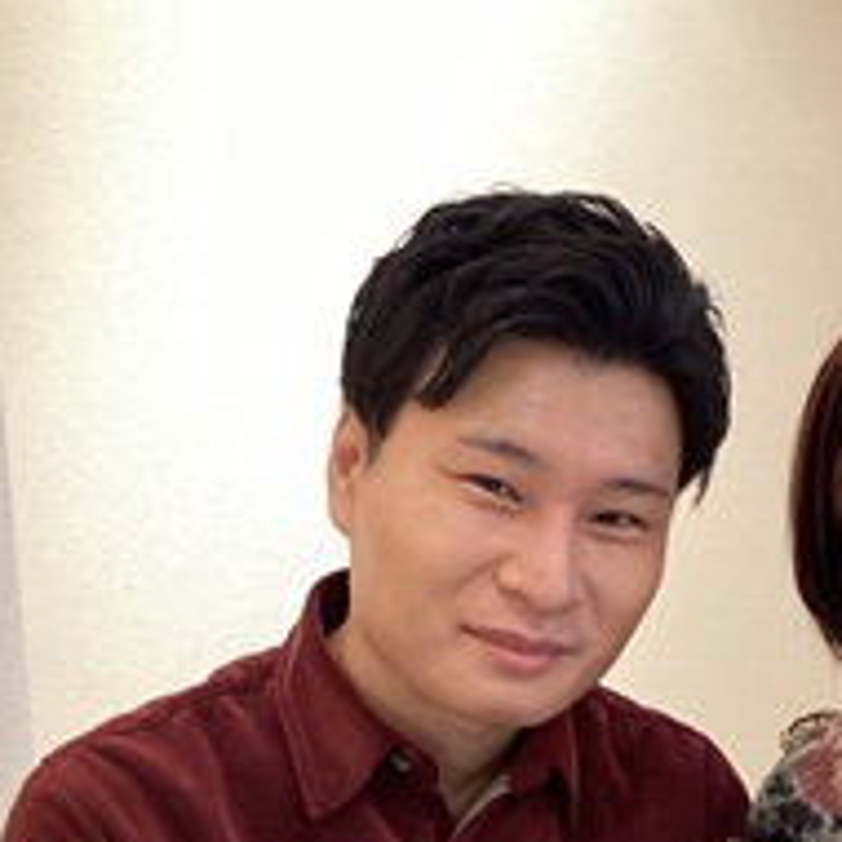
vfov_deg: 26.2
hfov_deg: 25.5
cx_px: 780
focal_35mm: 65
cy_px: 627
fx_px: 1789
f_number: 2.4
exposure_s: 1/60
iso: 160
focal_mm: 3.3
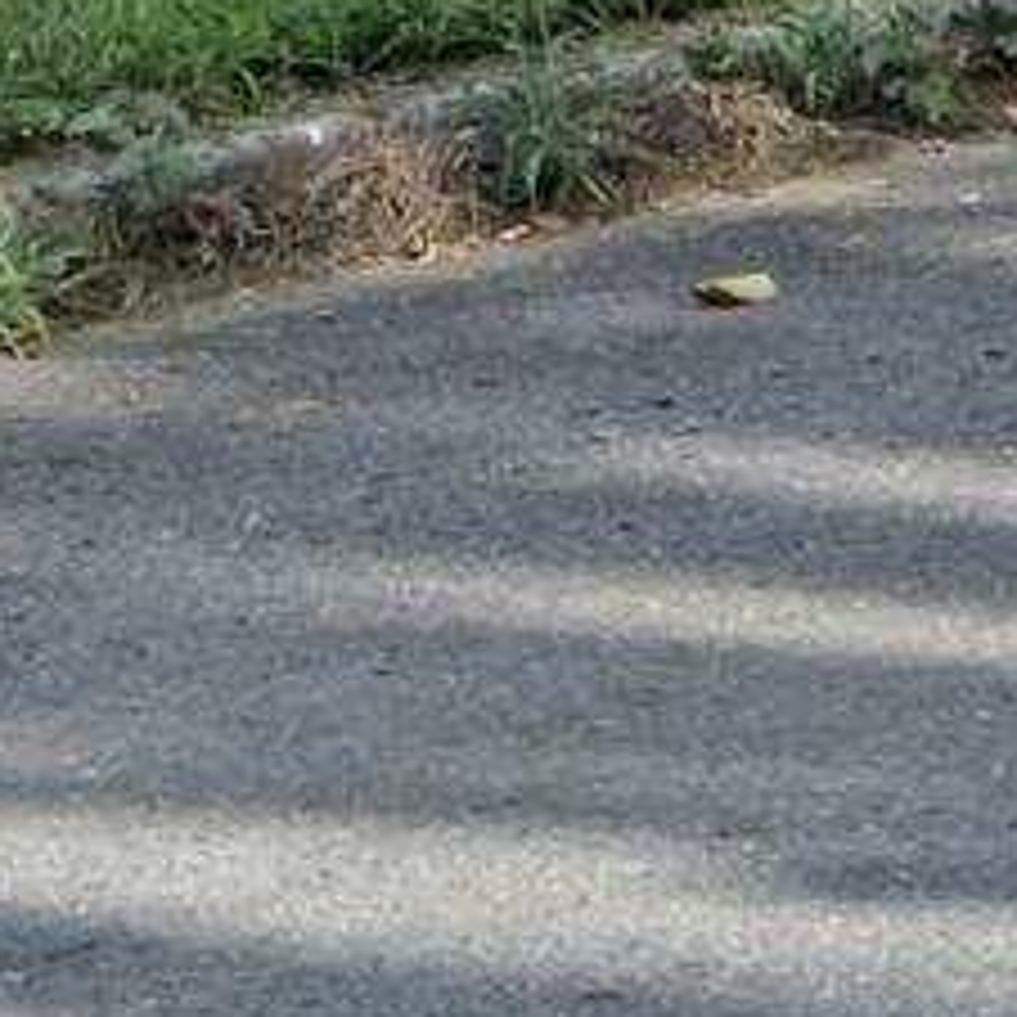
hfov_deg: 5.8
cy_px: -1618
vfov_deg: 5.7
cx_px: -1269
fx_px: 9673
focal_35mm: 291
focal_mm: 20.9
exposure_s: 1/30
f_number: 9
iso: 250
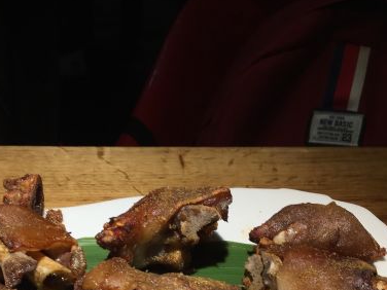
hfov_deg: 35.3
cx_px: 134
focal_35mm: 54
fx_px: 604
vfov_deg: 26.1
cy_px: 263
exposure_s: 1/100
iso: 40
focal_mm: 4.15
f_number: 2.2
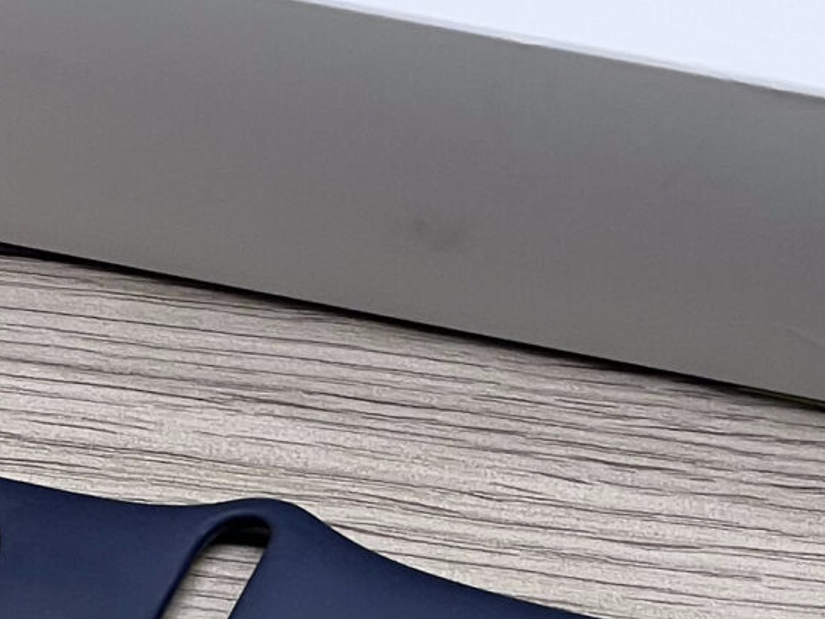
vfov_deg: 4.3
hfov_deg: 5.6
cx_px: 1302
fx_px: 8319
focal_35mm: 349
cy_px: 349
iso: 40
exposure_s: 1/100
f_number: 2.8
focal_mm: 9
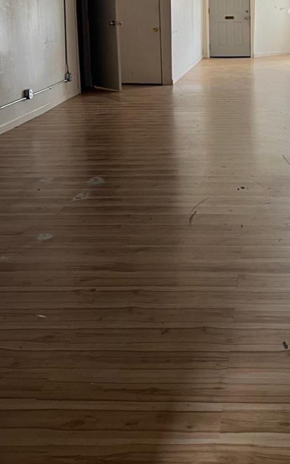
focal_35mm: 59
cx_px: 257
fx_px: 746
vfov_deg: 34.3
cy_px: 166
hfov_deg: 21.5
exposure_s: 1/60
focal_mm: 5.7
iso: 160
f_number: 1.5
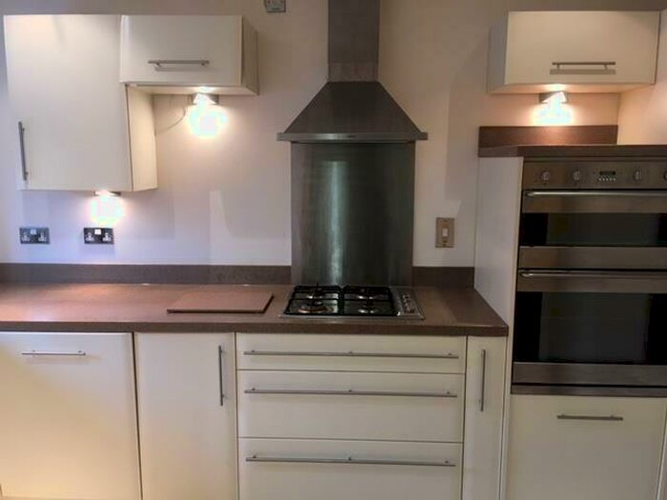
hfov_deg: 61.7
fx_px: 559
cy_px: 250
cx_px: 334
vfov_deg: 48.2
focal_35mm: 29
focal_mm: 4.15
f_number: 2.2
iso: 125
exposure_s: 1/33
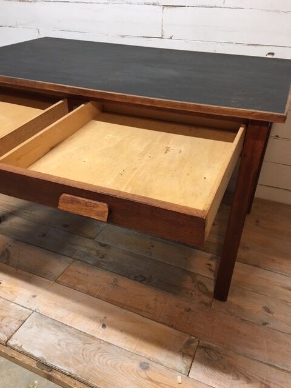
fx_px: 325
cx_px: 146
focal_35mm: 29
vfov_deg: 61.7
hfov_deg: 48.2
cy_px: 194
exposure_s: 1/17
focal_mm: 4.15
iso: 50
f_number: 2.2
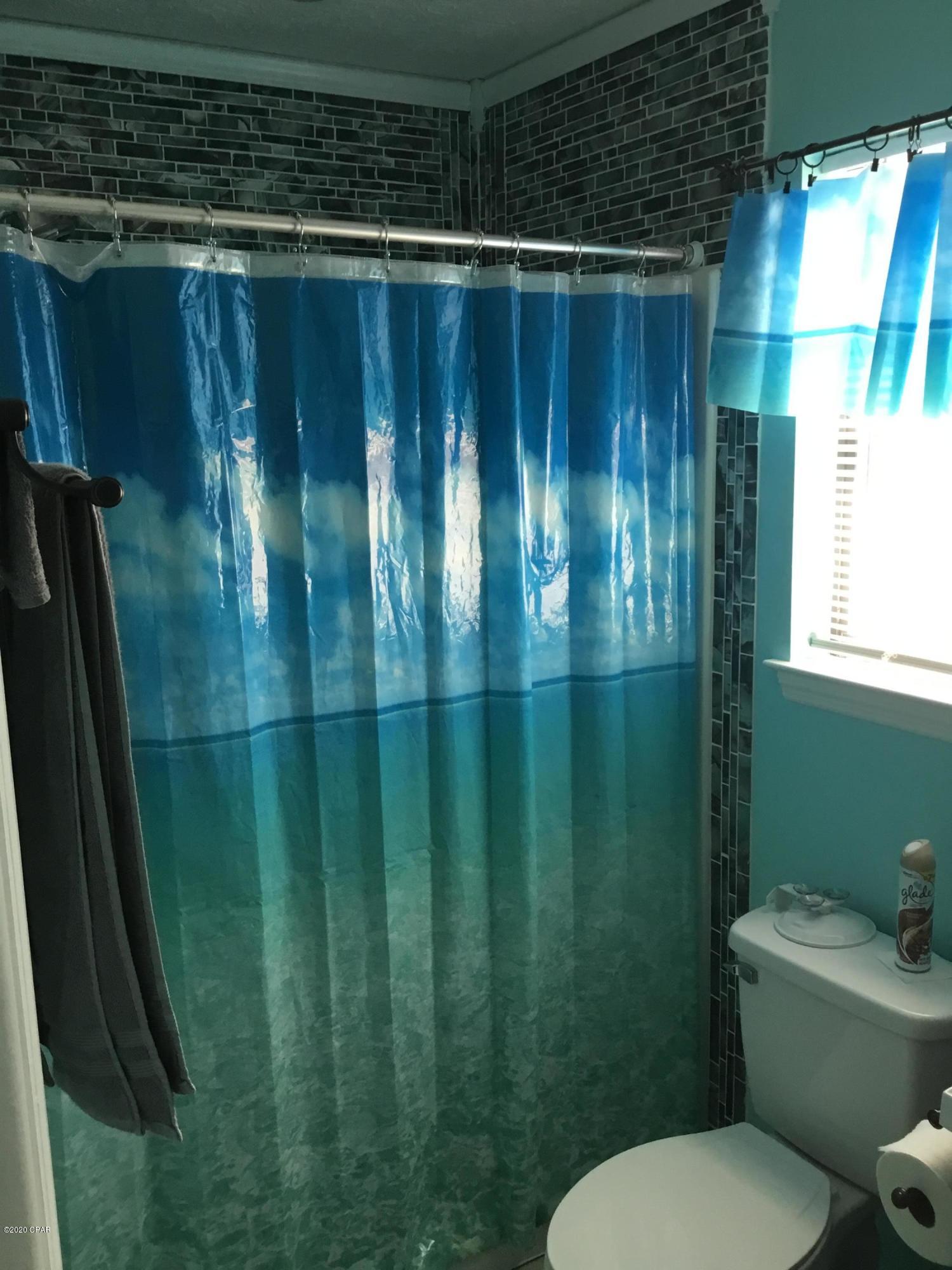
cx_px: 476
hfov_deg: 45.4
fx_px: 1137
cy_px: 635
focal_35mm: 31
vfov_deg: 58.4
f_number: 2.4
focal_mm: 3.3
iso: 50
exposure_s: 1/30
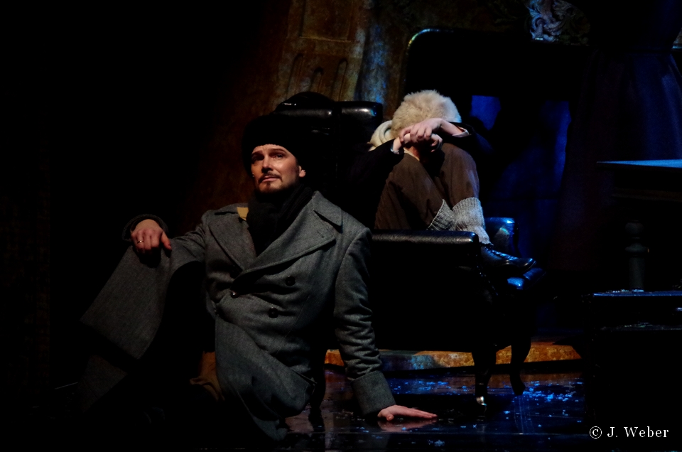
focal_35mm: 187
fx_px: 3536
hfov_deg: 11.0
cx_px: 341
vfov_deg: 7.3
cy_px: 226
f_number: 4.5
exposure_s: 1/80
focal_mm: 125
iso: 6400
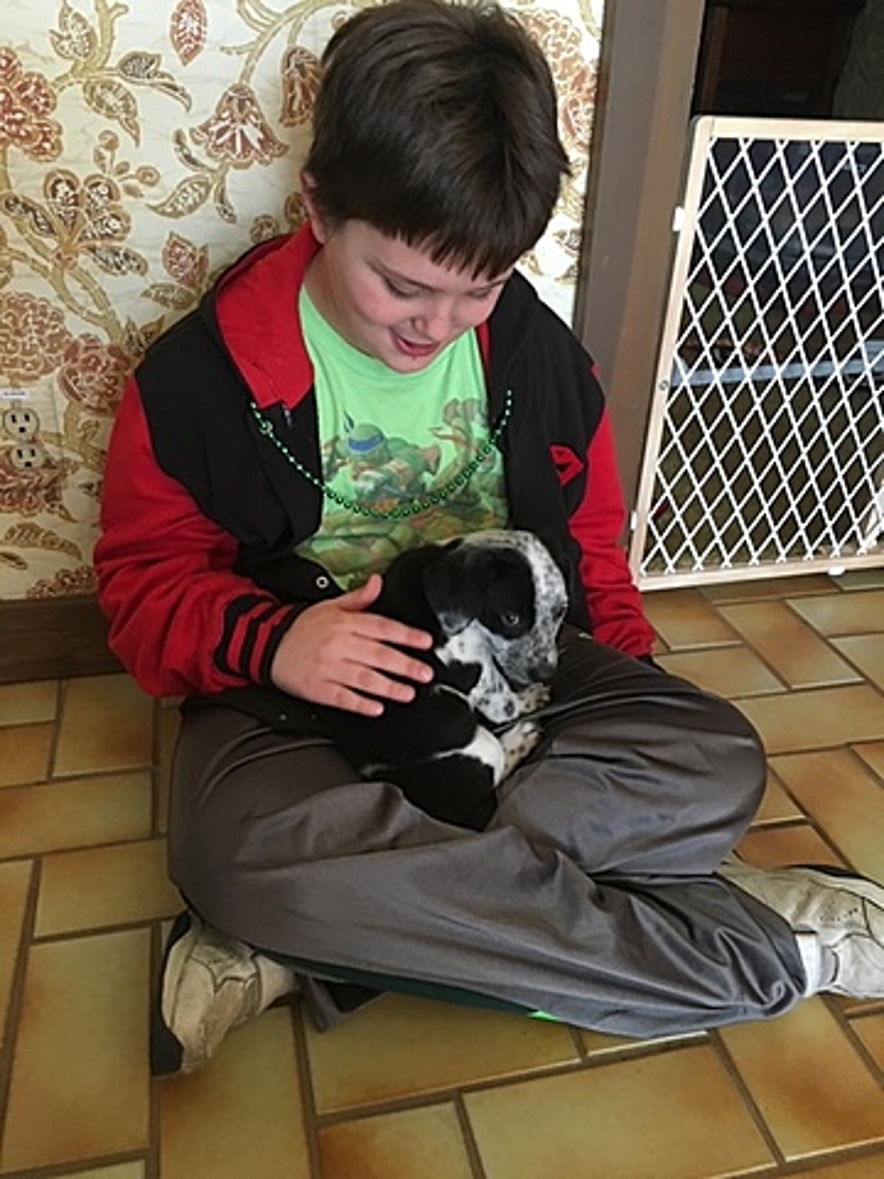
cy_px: 590
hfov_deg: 48.2
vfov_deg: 61.7
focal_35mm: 29
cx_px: 442
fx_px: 987
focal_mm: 4.15
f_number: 2.2
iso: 160
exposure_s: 1/30
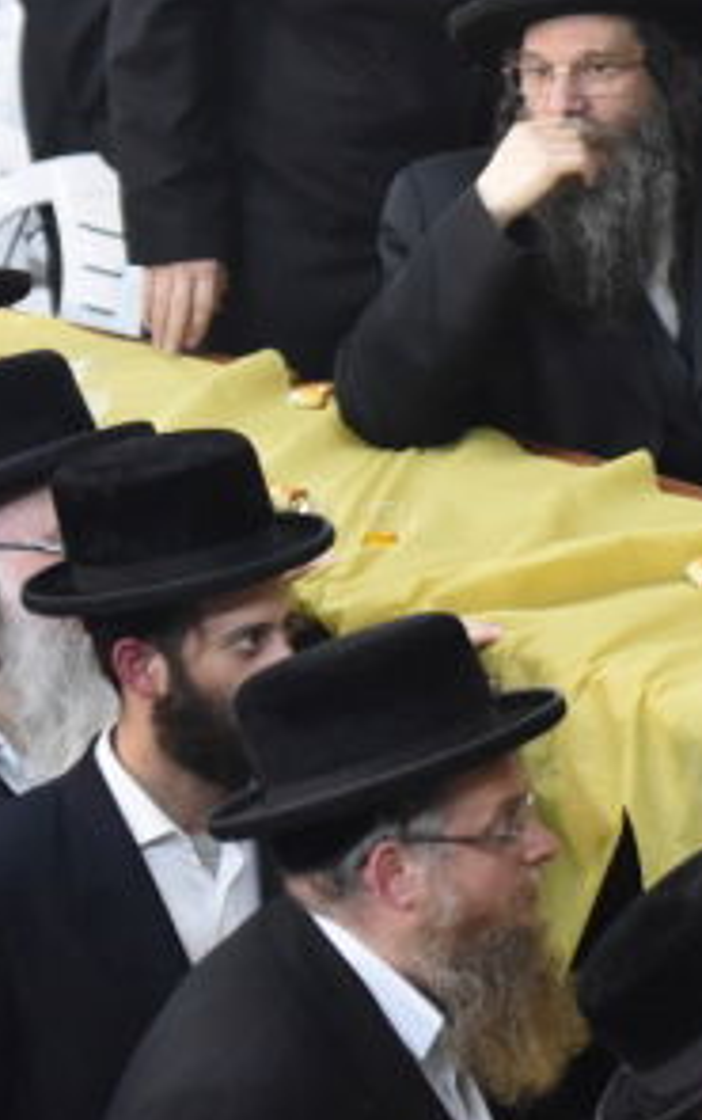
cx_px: 1670
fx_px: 11329
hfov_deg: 3.5
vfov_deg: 5.7
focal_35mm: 371
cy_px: 735
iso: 3200
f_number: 2.8
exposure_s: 1/125
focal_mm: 105
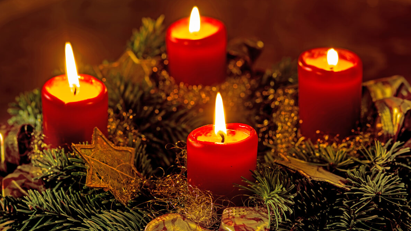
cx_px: 205
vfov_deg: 10.9
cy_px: 135
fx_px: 1210
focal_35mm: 111
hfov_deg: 19.3
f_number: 6.3
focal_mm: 105
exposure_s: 1.3
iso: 50
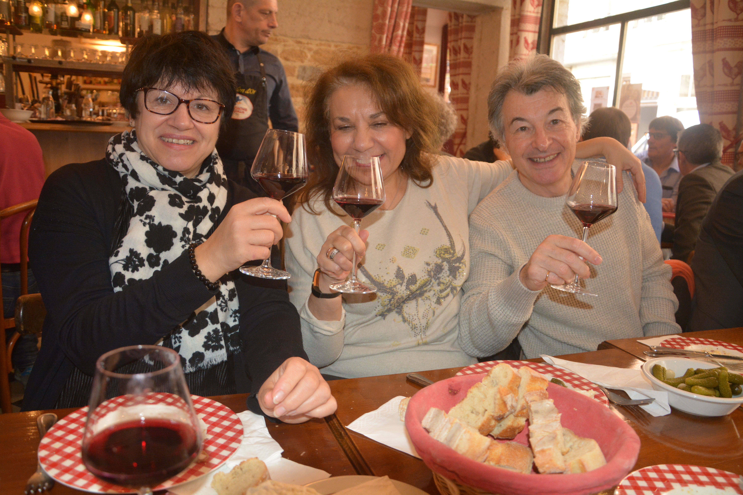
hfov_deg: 67.4
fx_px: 557
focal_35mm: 27
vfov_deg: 47.9
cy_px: 248
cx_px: 372
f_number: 3.5
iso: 1250
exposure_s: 1/60
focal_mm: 18
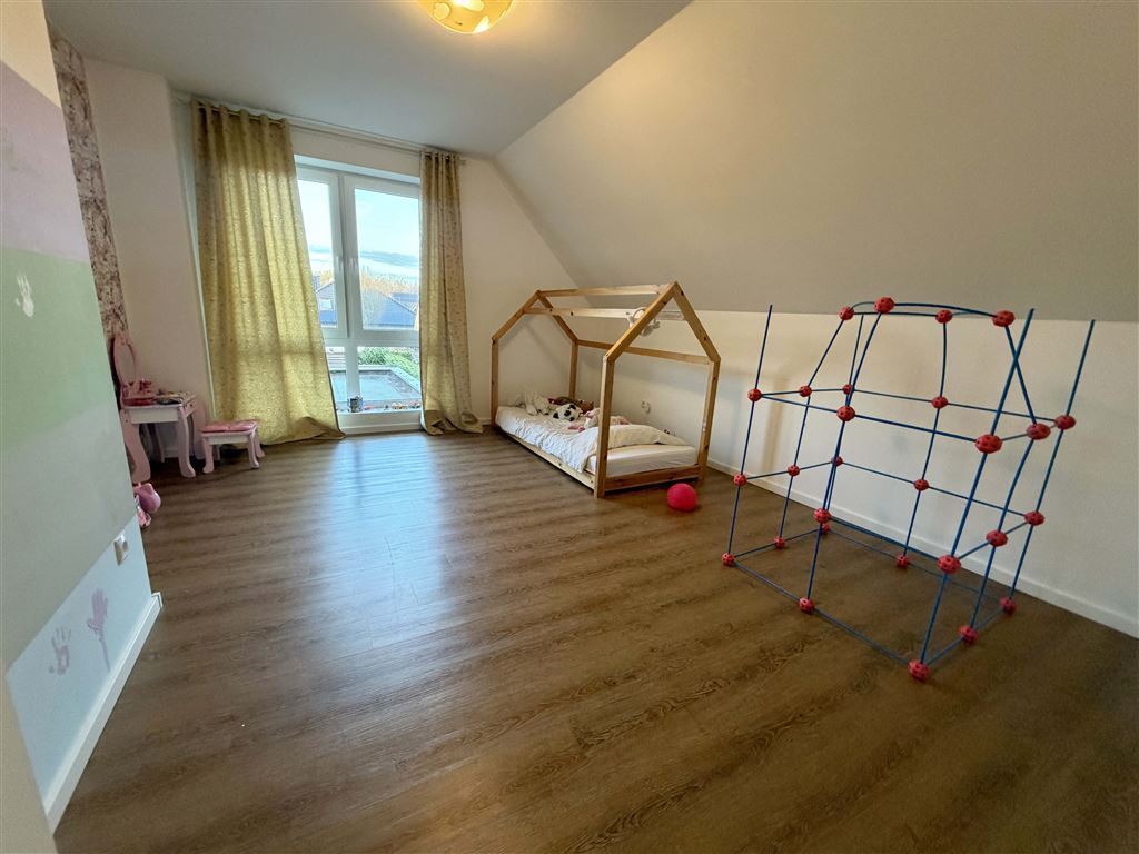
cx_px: 570
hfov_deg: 102.1
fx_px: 461
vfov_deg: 85.7
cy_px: 427
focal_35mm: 14
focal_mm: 2.22
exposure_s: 1/50
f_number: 2.2
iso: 500
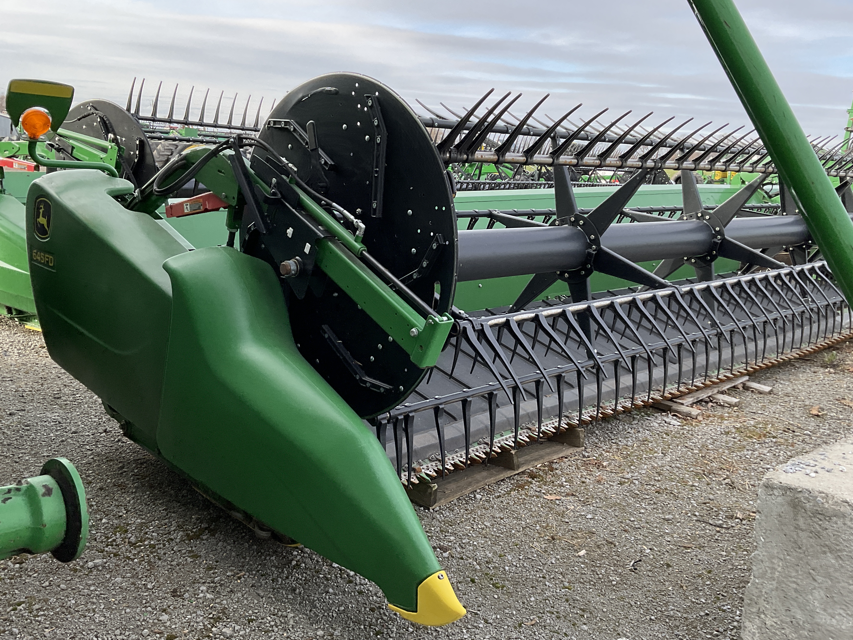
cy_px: 286
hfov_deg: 55.3
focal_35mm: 33
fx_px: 813
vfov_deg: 42.9
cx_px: 446
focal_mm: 3
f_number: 1.8
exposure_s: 1/519
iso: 16
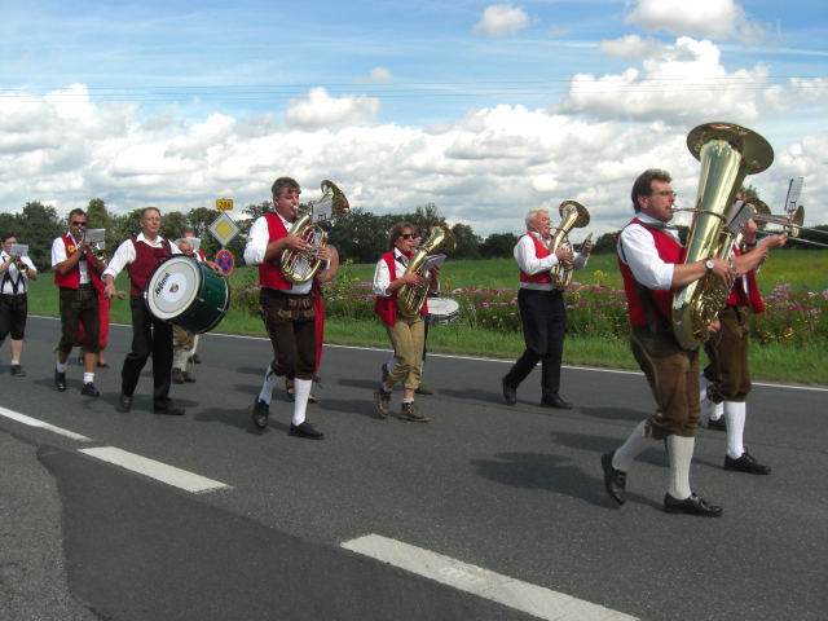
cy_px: 310
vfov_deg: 37.7
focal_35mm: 38
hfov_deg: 49.0
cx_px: 414
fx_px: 909
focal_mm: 7.9
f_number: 4
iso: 80
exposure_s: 1/800
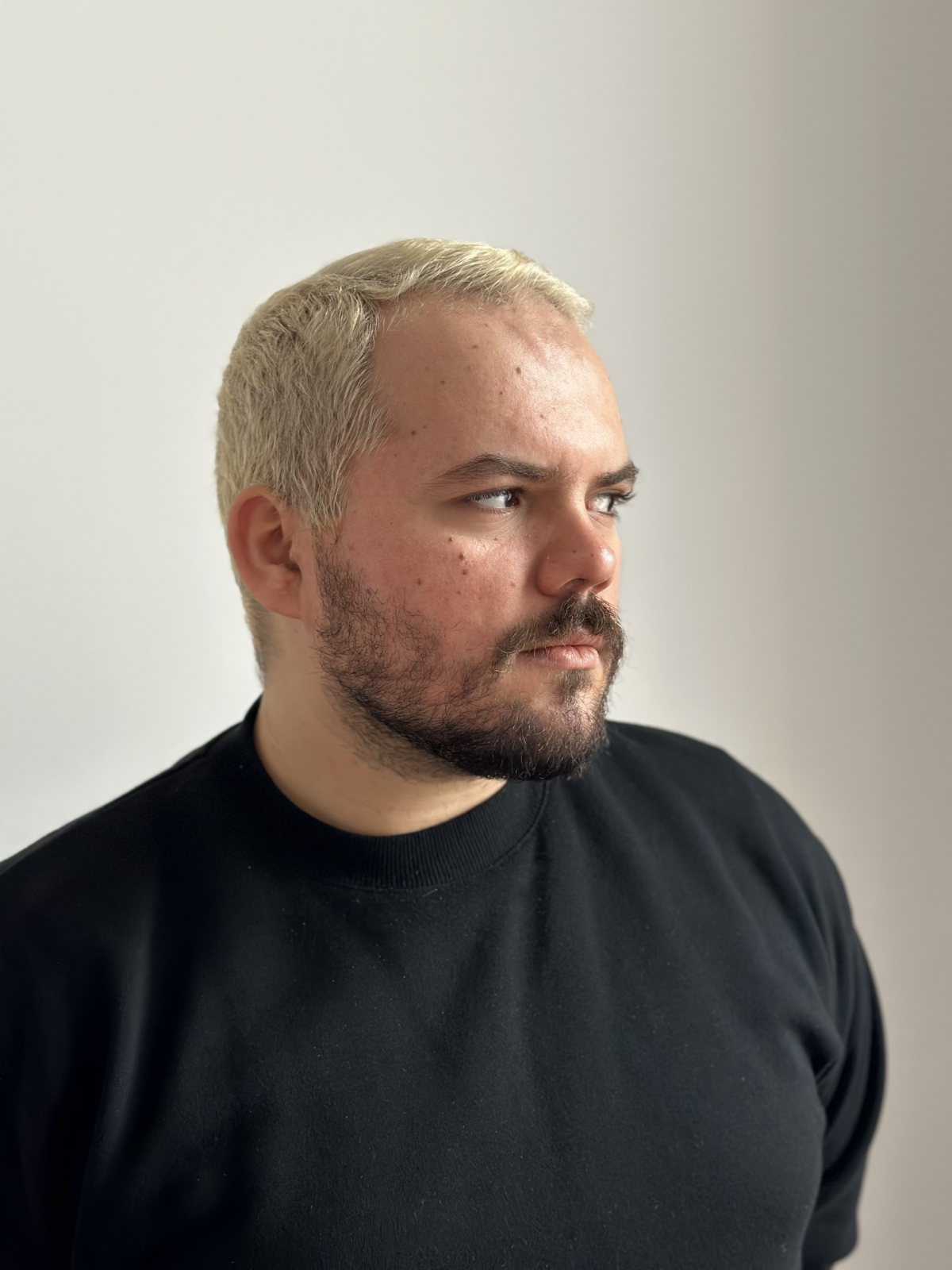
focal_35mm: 48
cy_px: 635
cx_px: 476
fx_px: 1760
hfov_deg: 30.3
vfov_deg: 39.7
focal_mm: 6.86
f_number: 1.78
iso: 250
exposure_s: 1/60
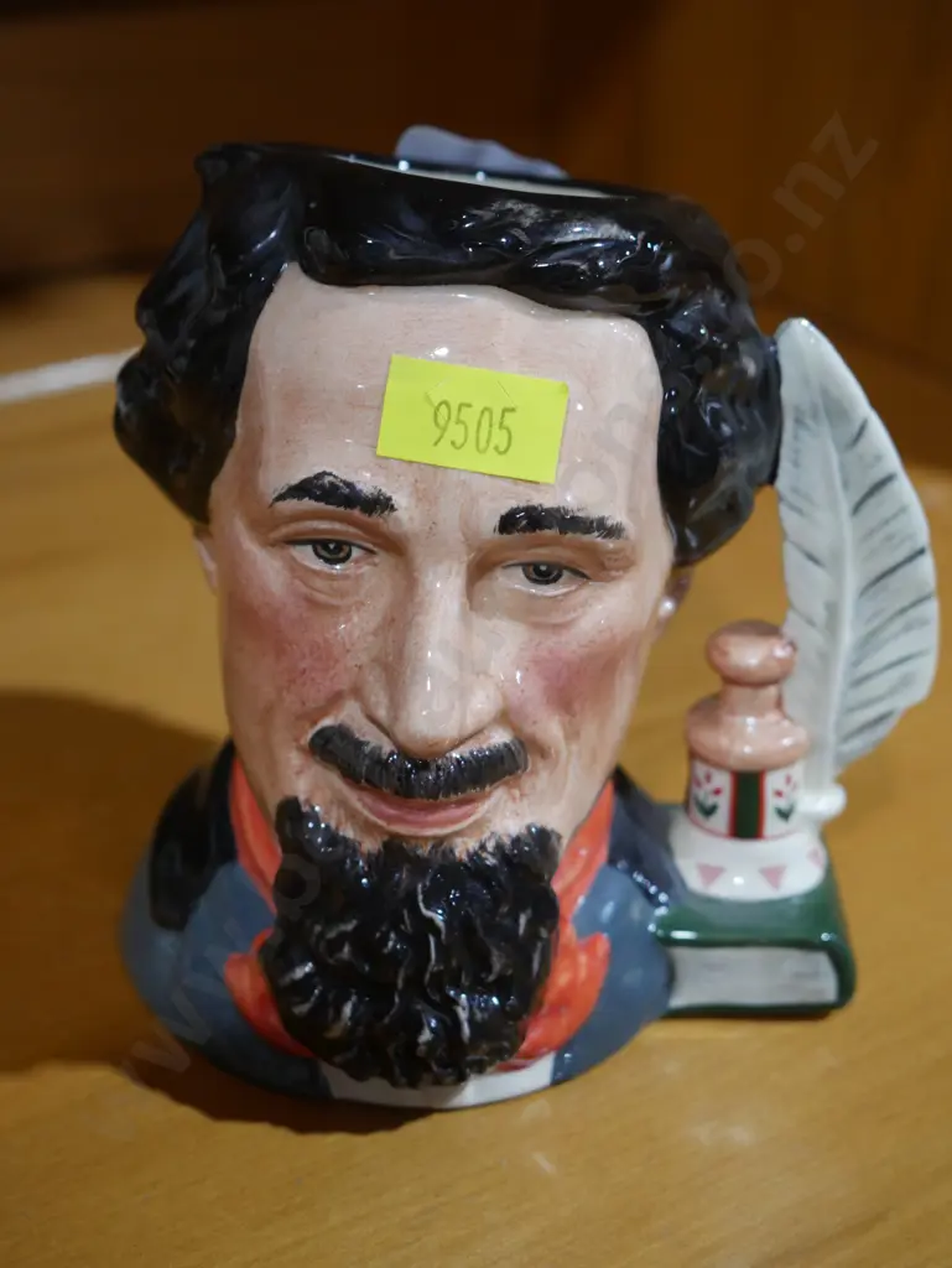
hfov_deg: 23.7
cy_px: 634
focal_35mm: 62
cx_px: 476
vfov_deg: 31.2
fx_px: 2272
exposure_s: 1/80
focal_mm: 31
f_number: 5.4
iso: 1000
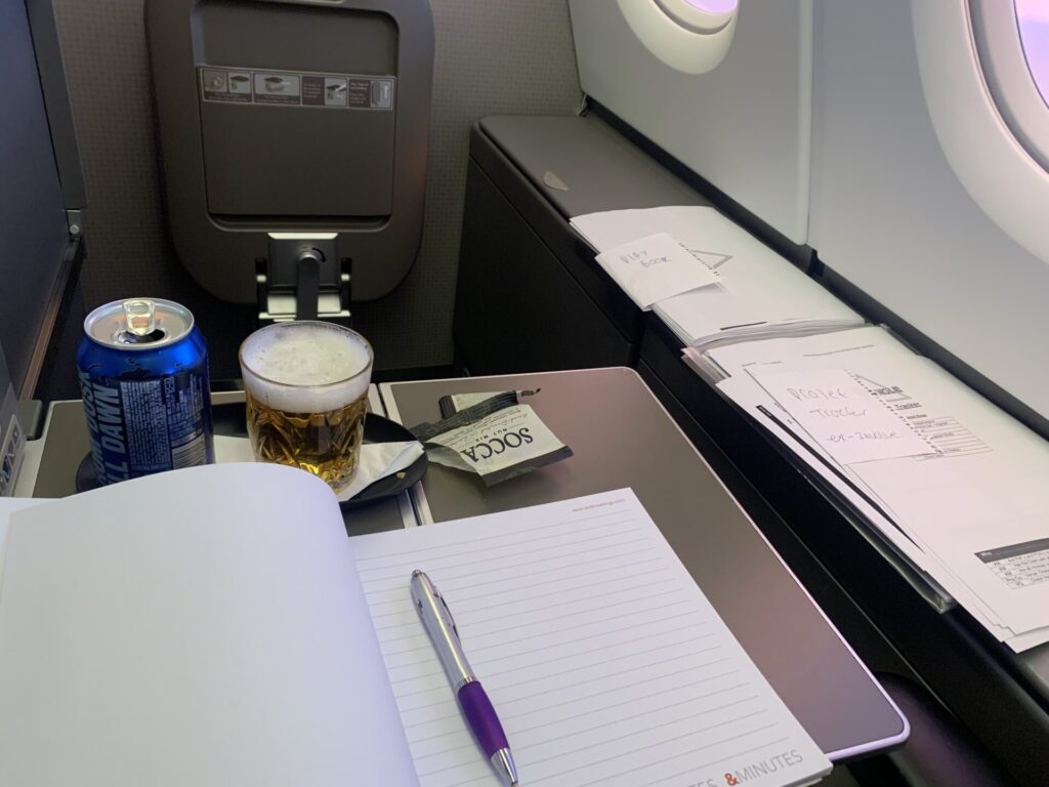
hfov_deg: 67.3
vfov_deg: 53.1
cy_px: 394
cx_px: 524
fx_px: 788
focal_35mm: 26
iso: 250
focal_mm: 4.25
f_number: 1.8
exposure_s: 1/50
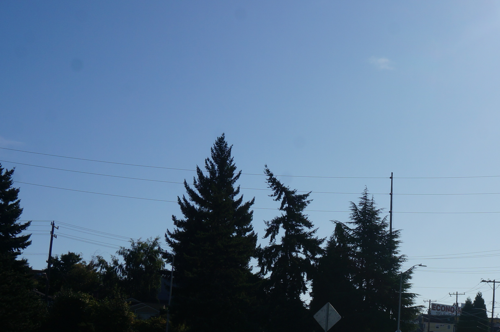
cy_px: 309
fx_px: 874
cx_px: 444
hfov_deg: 30.6
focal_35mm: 63
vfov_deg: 21.0
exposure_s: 1/320
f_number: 13
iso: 100
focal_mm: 21
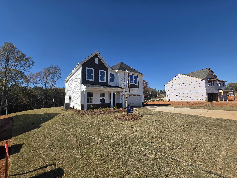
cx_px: 118
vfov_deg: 89.9
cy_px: 89
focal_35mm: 13
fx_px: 89
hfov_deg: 106.2
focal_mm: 2.2
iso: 40
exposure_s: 1/2723
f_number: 1.9
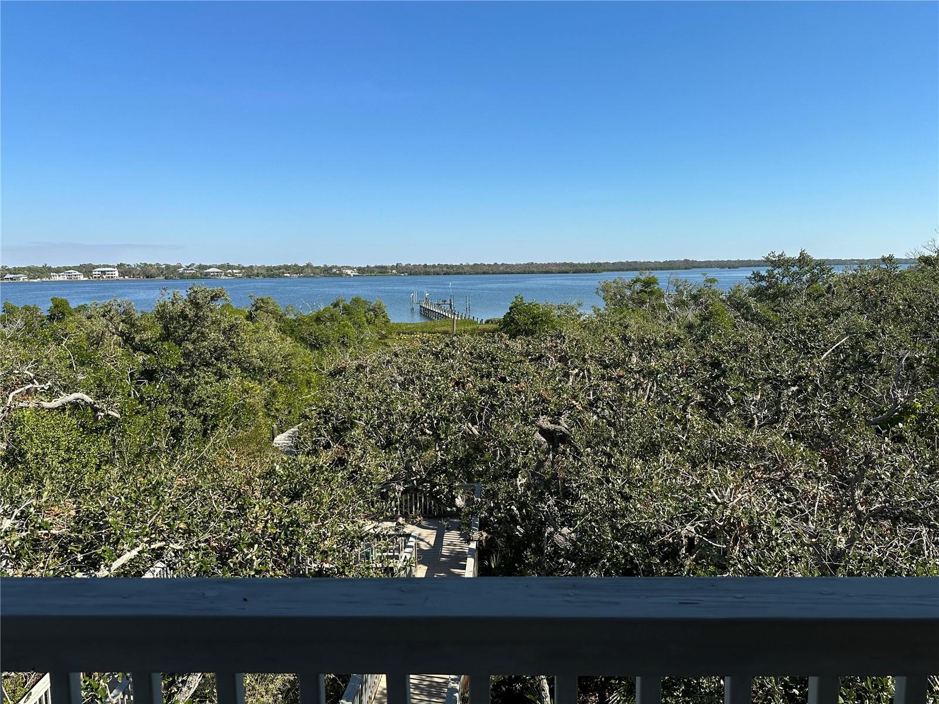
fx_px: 651
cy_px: 352
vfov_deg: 56.8
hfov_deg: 71.6
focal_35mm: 24
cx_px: 470
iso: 80
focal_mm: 6.86
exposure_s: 1/3861
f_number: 1.78
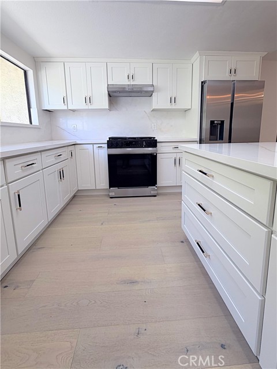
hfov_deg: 85.7
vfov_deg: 102.1
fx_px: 149
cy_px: 184
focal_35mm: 14
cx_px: 138
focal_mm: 2.22
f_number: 2.2
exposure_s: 1/120
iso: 64
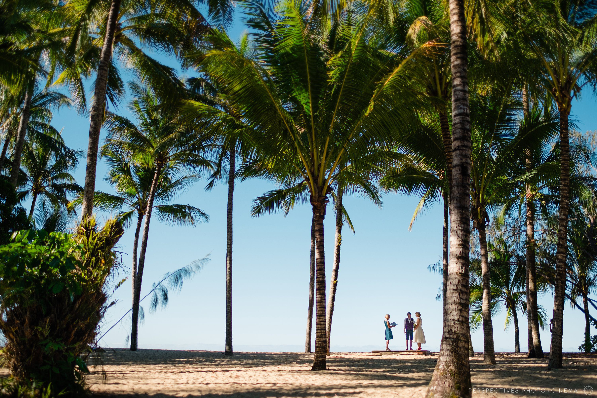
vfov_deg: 37.9
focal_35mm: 35
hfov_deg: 54.4
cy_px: 199
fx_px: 580
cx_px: 298
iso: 200
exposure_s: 1/6400
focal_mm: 23
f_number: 1.4
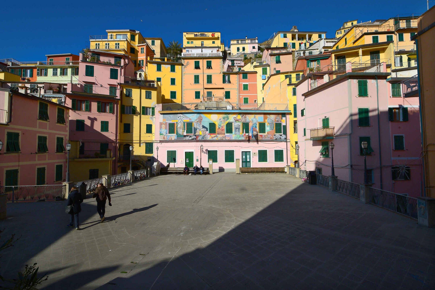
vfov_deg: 77.3
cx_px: 218
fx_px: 181
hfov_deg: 100.4
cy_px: 145
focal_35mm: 15
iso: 100
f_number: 9
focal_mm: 10
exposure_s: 1/500
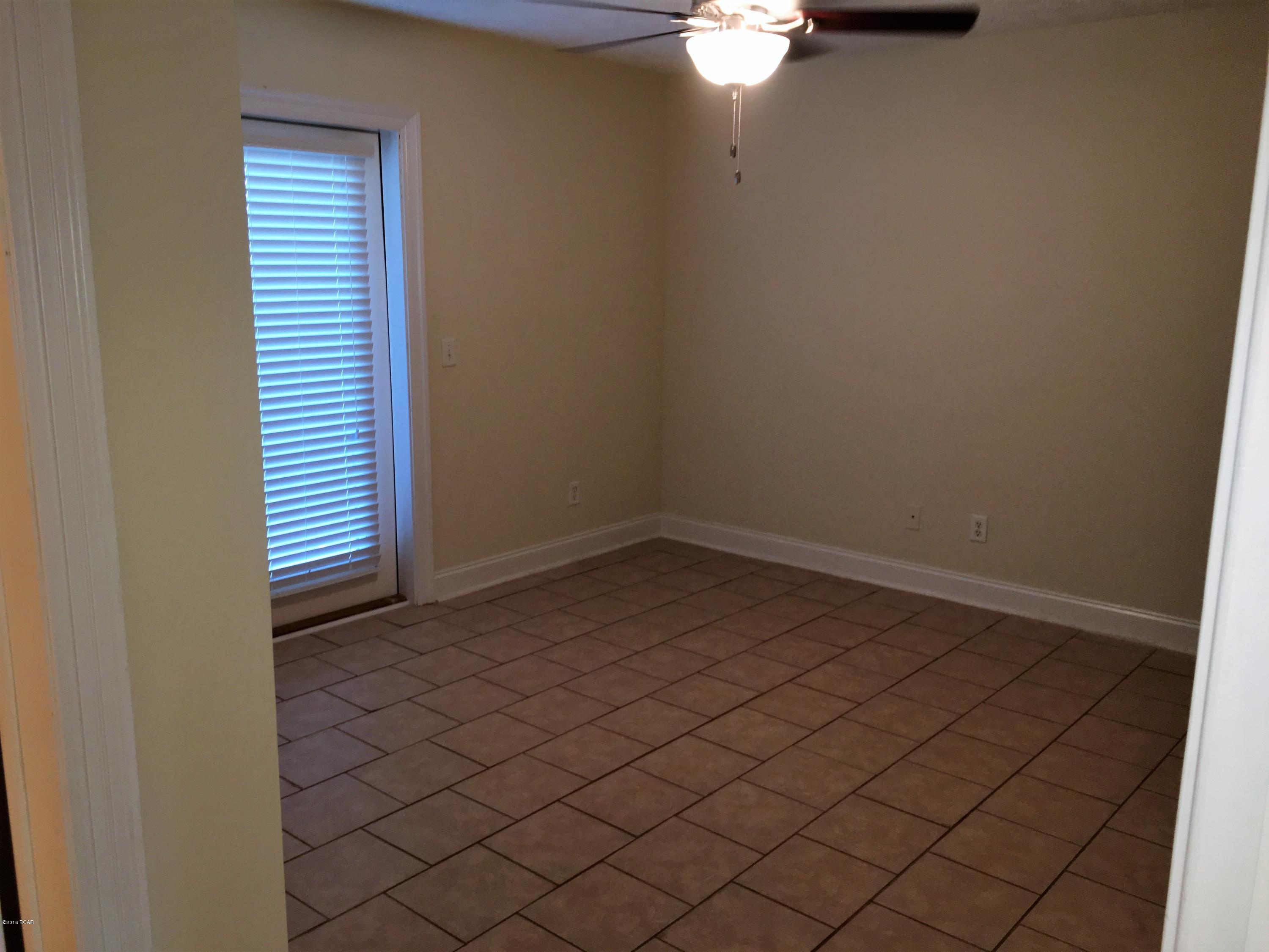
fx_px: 1063
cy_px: 476
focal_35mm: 29
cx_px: 634
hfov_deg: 61.7
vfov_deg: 48.2
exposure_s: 1/30
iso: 32
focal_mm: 4.15
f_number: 2.2
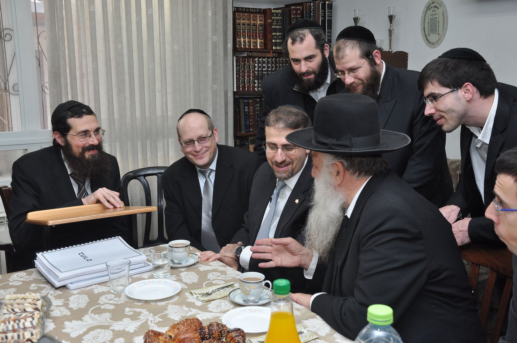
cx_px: 258
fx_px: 645
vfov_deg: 29.8
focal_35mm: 45
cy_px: 172
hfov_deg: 43.7
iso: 320
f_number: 6.3
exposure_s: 1/80
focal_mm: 30
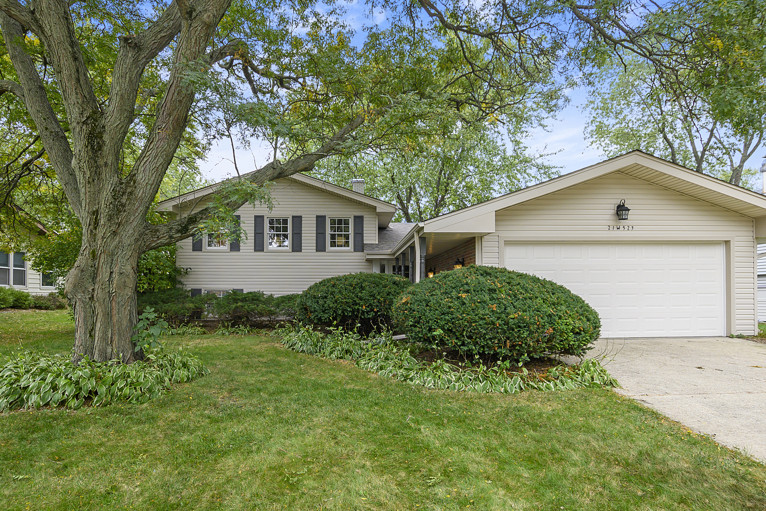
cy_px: 256
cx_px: 383
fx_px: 383
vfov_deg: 67.4
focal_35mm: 18
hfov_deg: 90.0
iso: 320
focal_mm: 12
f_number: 7.1
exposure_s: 1/80
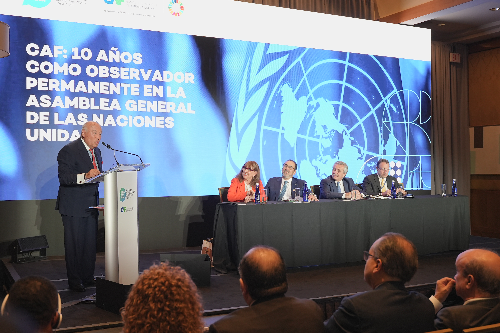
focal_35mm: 42
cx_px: 250
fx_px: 583
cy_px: 166
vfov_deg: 31.9
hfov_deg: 46.4
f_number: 2.8
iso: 800
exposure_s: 1/100
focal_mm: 28
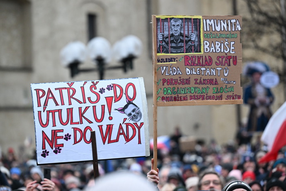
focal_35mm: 140
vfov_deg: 9.8
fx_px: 1112
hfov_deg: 14.7
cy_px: 96
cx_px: 143
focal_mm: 140
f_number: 3.5
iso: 3200
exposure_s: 1/500
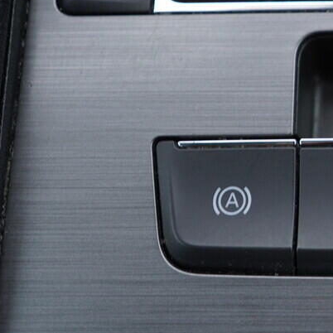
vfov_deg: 22.1
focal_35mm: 78
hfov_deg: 20.7
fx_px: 849
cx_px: 404
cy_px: 98
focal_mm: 24
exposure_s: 1/50
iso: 125
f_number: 3.2
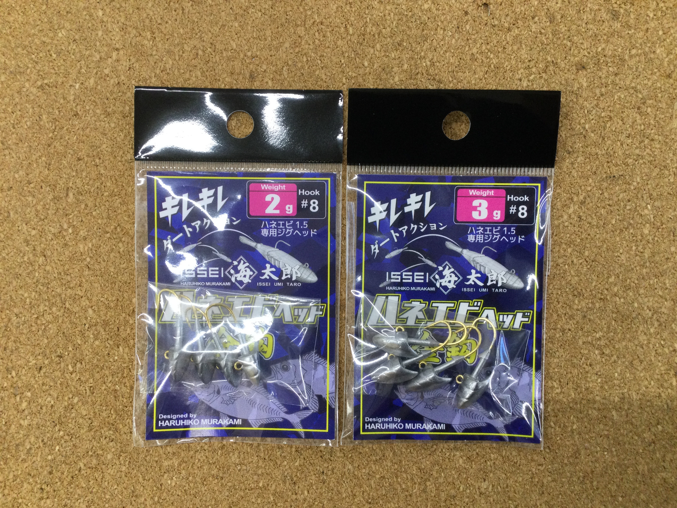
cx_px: 338
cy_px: 254
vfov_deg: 45.4
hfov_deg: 58.4
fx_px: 606
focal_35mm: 31
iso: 40
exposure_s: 1/30
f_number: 2.4
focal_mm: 3.3
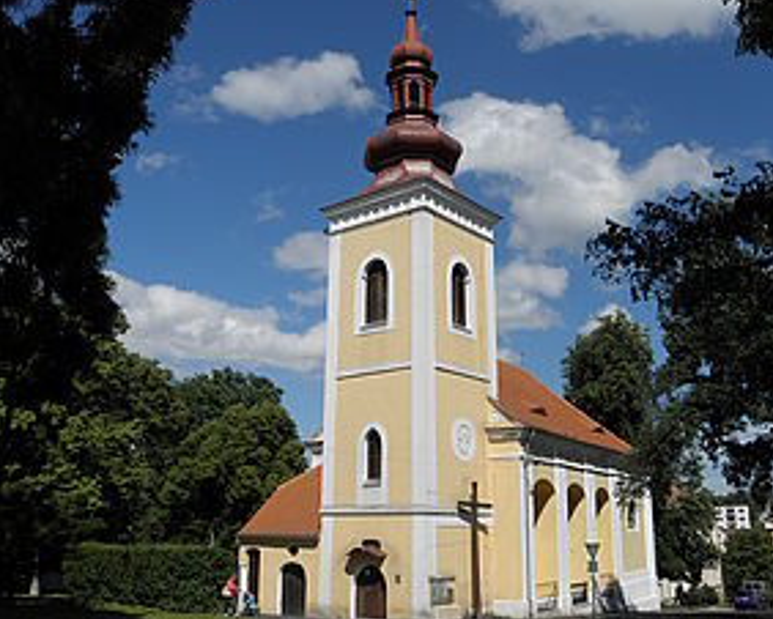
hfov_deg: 50.2
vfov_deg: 41.1
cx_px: 406
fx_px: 824
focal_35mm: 36
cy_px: 268
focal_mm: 4.6
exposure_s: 1/640
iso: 64
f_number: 5.6
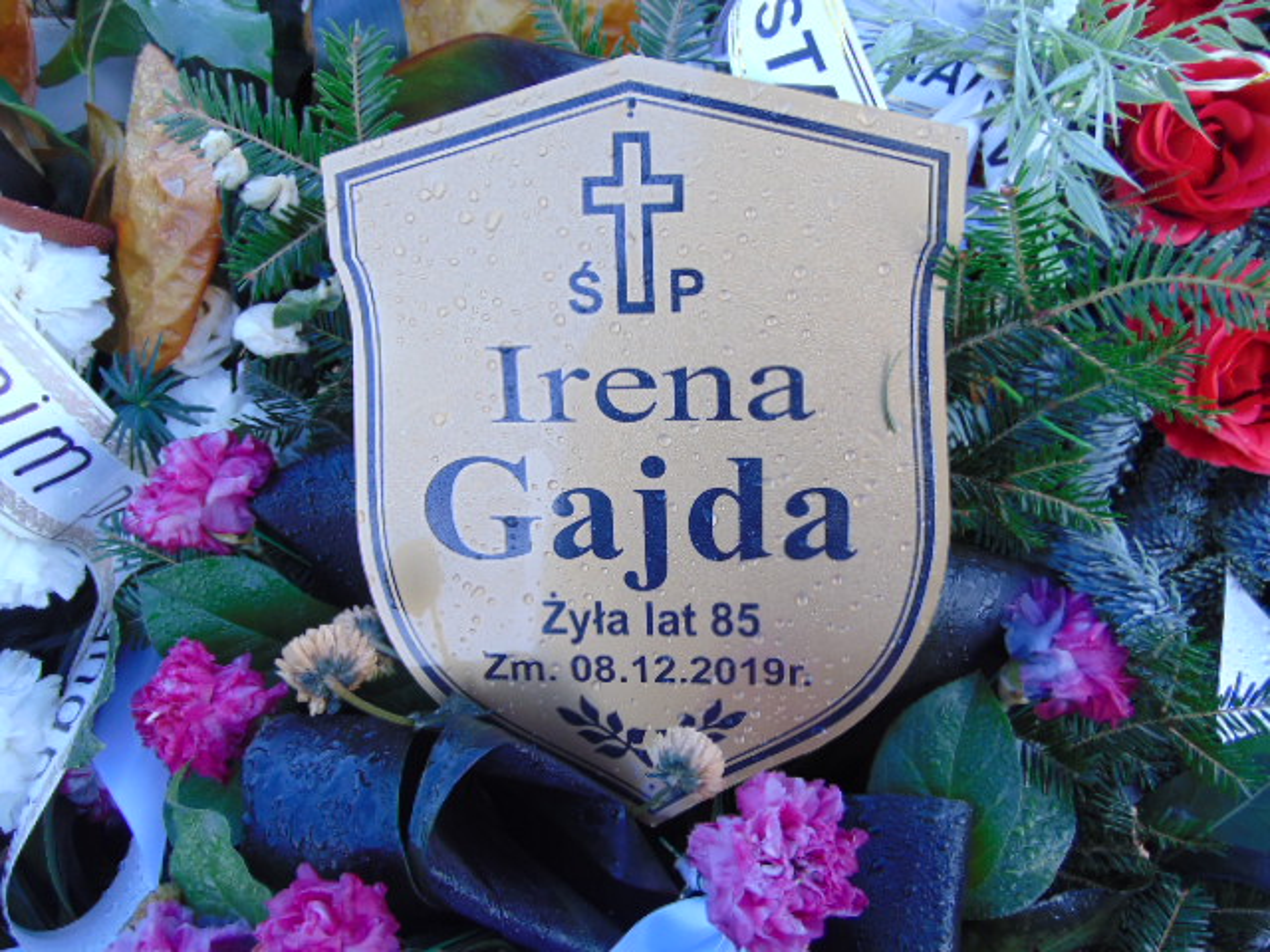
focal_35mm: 27
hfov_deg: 65.3
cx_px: 635
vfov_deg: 51.4
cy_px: 476
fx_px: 991
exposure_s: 1/40
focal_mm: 4.9
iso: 80
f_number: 3
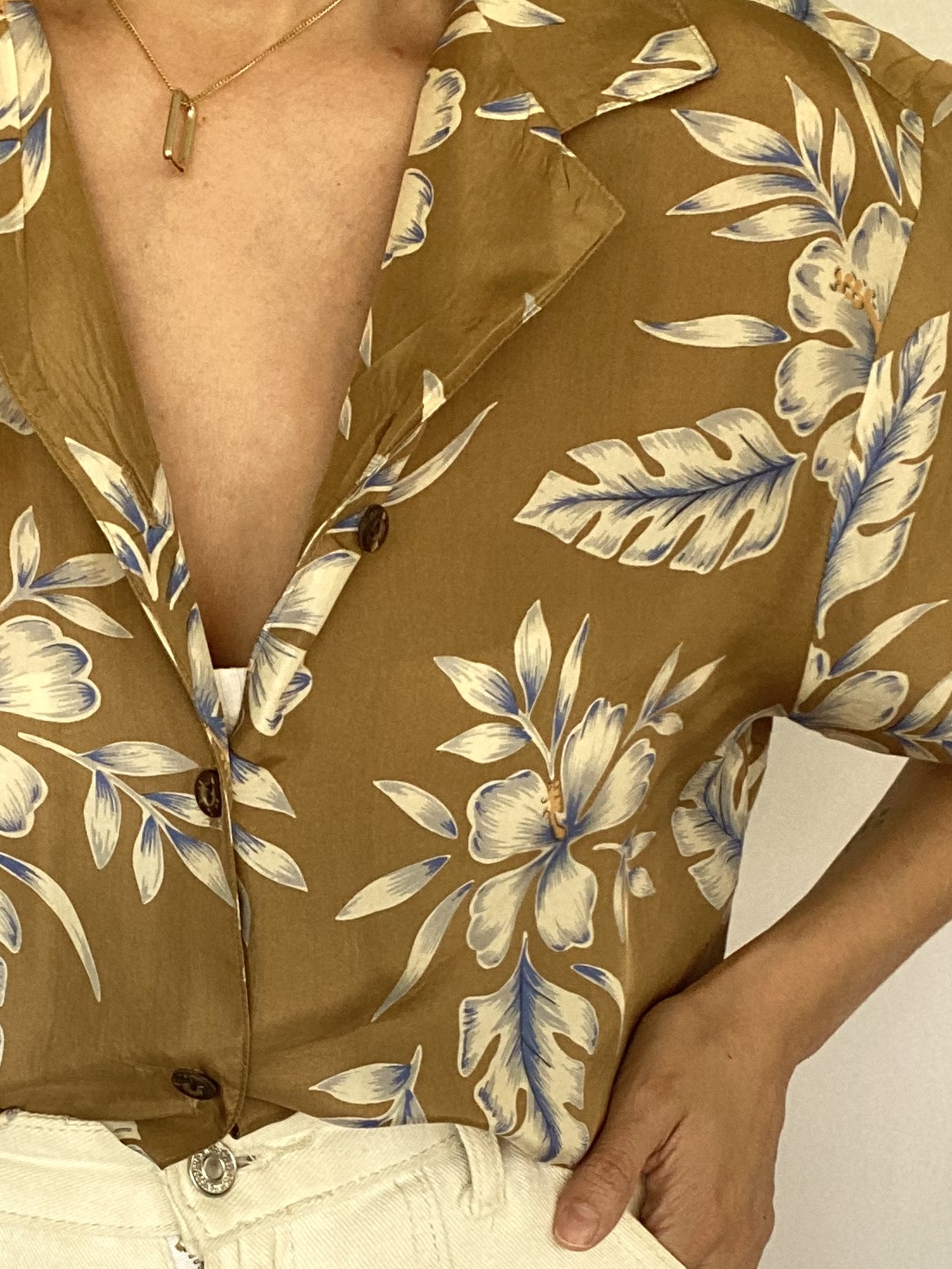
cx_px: 248
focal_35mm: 63
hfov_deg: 23.1
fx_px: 2309
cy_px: 917
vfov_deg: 30.3
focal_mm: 2.71
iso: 100
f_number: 2.2
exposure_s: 1/60
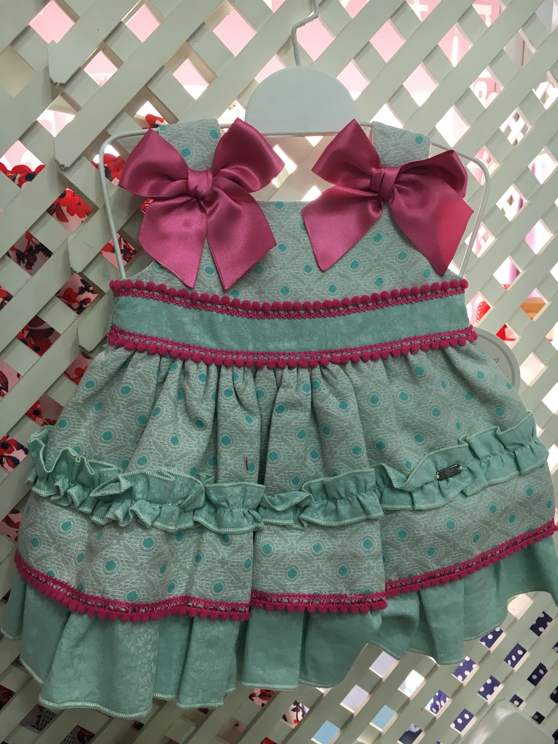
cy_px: 372
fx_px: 623
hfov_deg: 48.2
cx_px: 279
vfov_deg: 61.7
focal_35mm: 29
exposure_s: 1/33
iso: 32
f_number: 2.2
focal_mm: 4.15
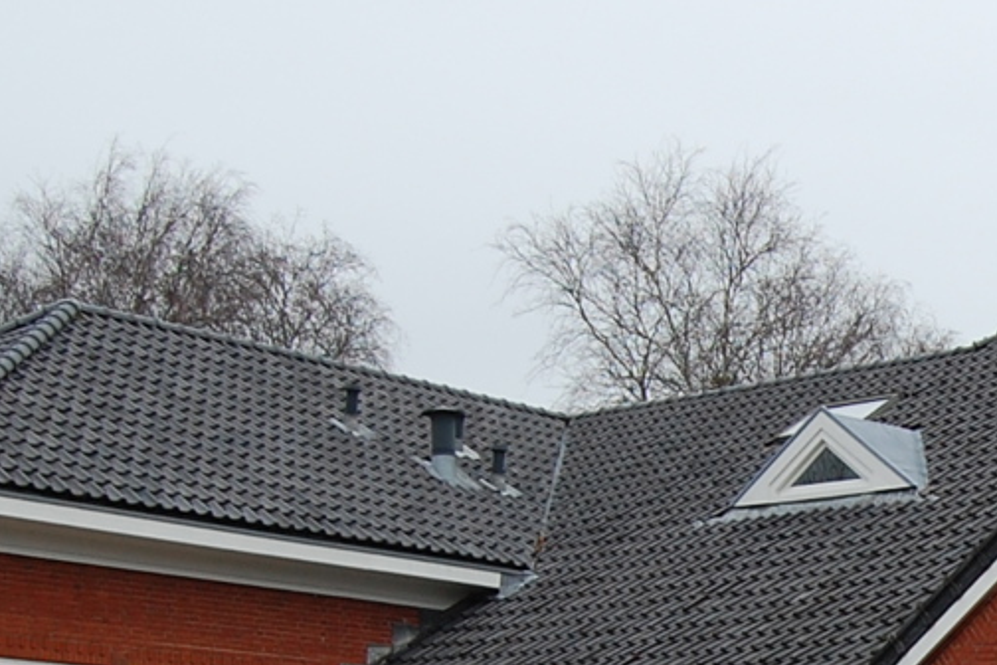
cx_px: 1195
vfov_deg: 15.2
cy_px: 782
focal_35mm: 87
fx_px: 2409
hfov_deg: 21.7
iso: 400
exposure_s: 1/80
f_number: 4.5
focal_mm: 18
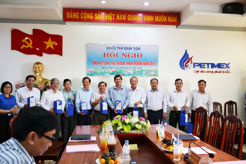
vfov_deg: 40.0
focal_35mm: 33
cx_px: 123
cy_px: 82
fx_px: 225
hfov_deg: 57.2
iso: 640
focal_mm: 22
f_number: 3.5
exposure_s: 1/60
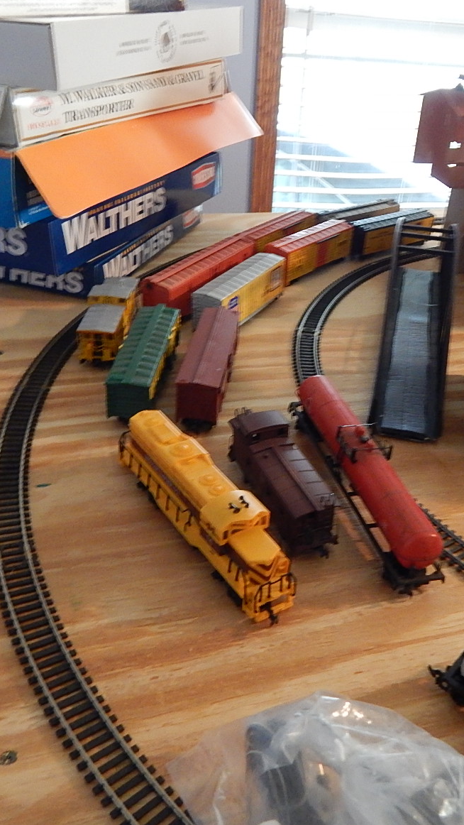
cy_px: 418
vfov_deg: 59.5
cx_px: 294
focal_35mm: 33
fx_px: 721
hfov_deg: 35.4
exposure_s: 1/8
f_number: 3
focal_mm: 4
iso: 450
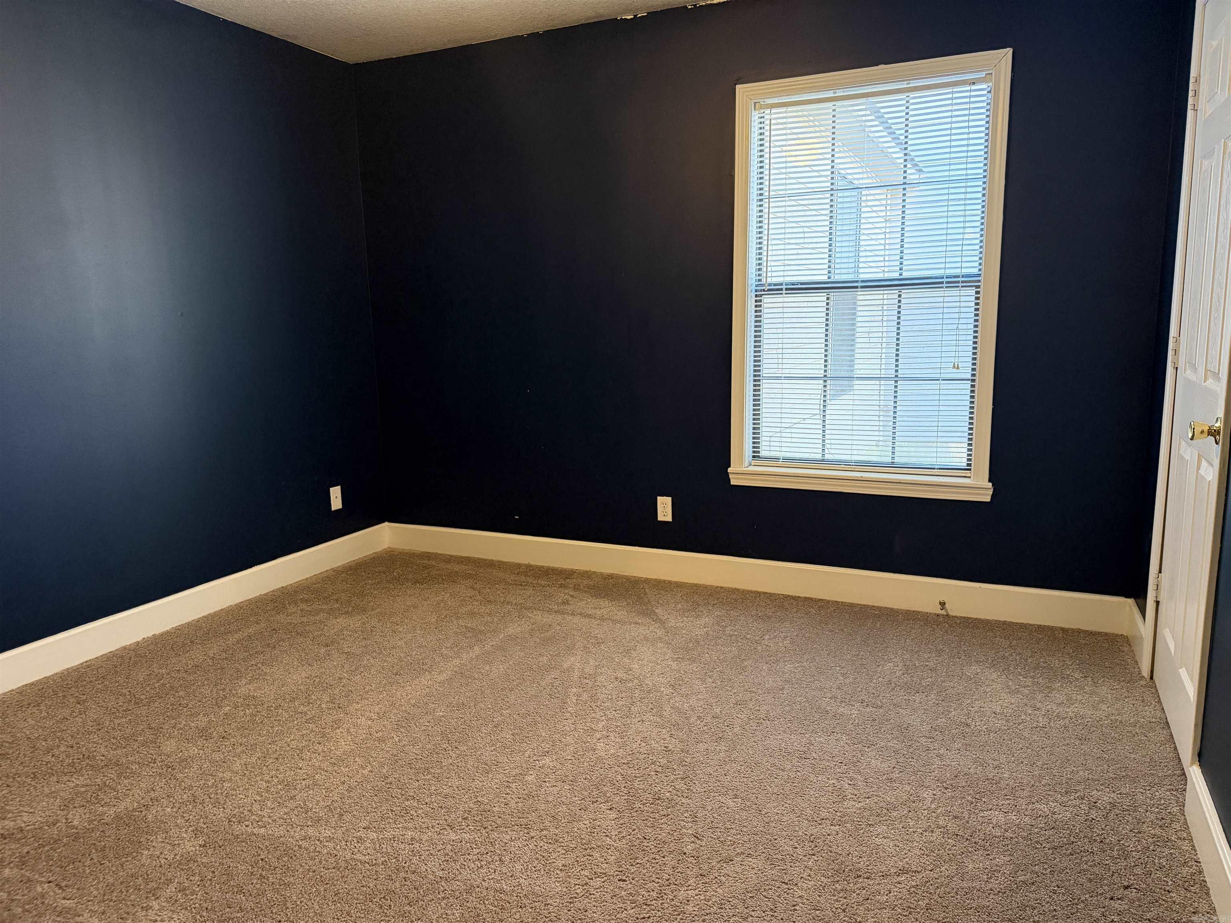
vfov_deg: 56.8
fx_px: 853
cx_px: 616
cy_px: 462
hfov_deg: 71.6
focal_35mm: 24
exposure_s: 1/40
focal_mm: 6.76
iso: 640
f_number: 1.78
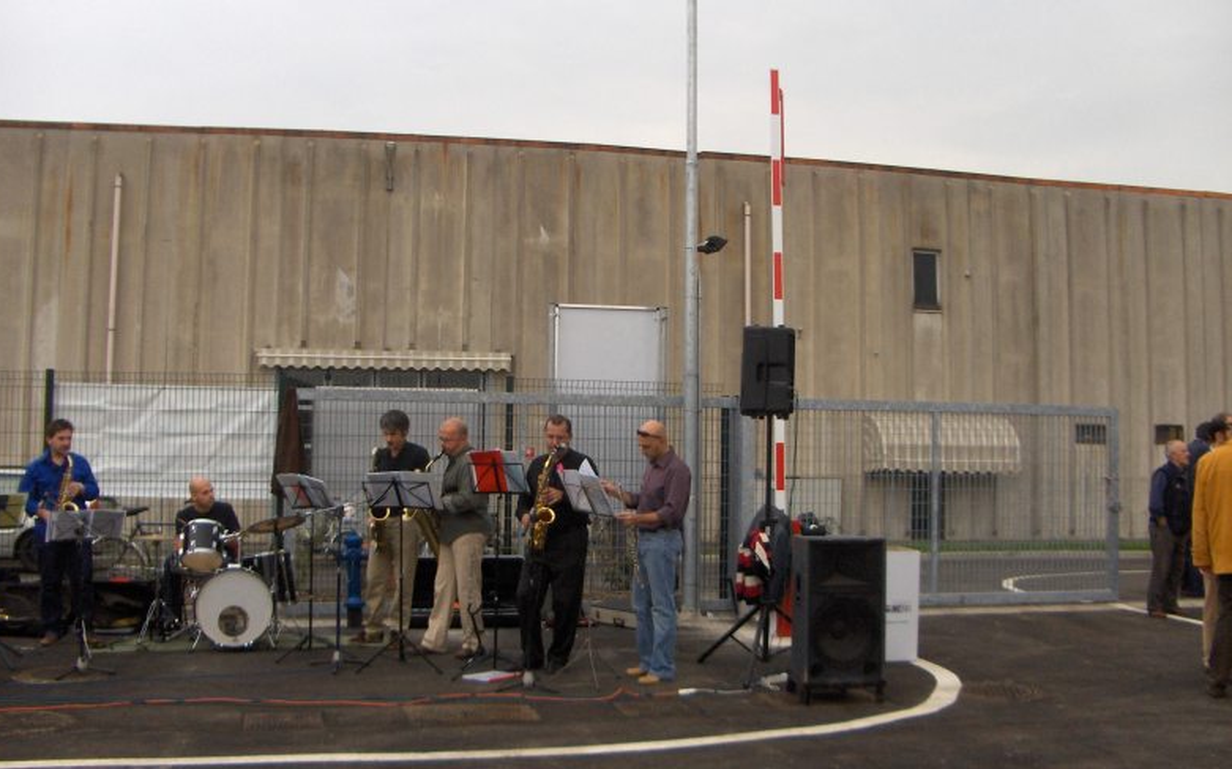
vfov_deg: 33.6
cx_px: 614
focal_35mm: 38
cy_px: 384
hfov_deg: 51.5
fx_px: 1276
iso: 100
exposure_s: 1/426
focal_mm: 5.8
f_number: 2.6
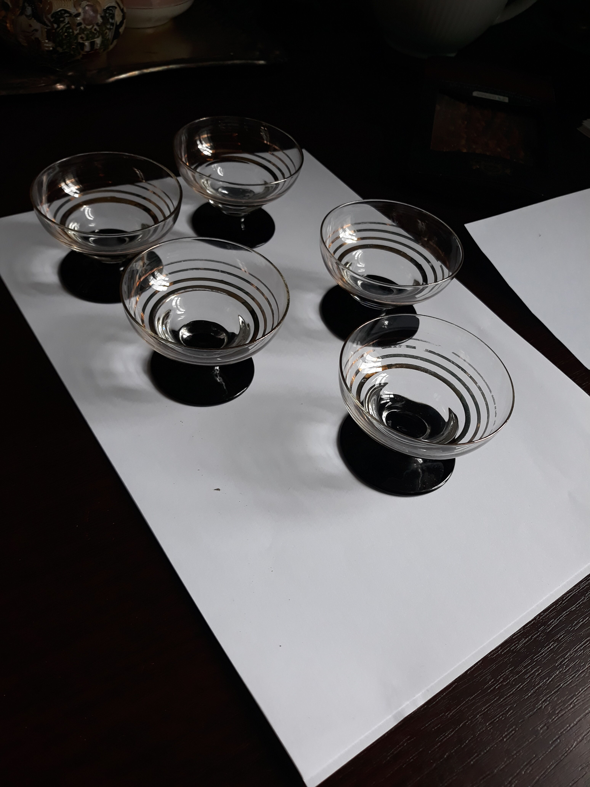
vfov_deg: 65.3
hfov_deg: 51.4
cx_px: 295
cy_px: 394
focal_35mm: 27
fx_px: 614
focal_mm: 3.71
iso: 50
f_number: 1.7
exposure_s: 1/40
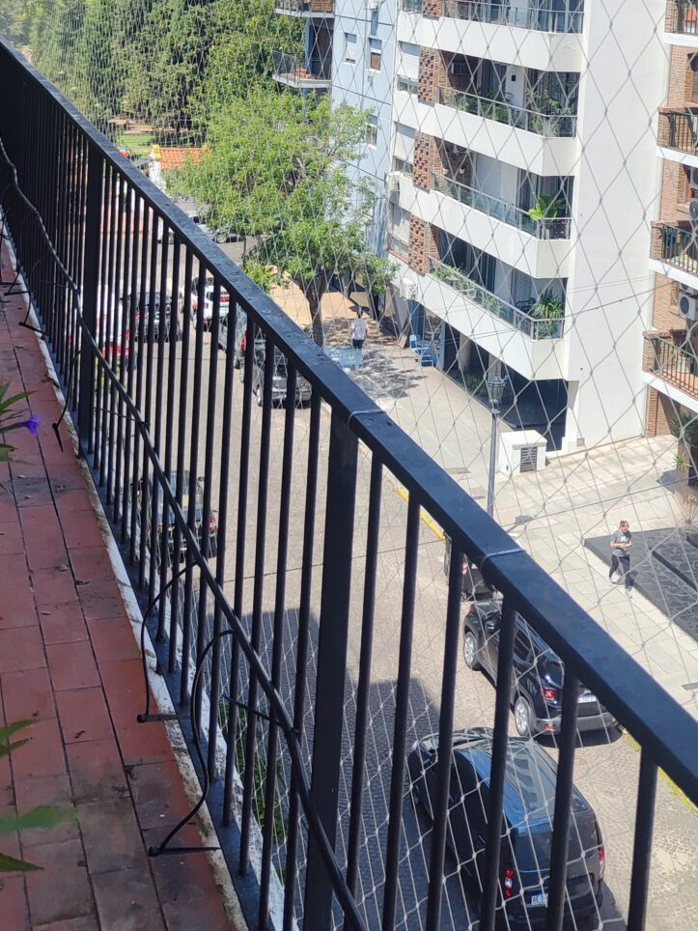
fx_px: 1371
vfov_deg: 35.3
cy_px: 97
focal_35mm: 51
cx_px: 471
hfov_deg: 28.4
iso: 50
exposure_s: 1/2310
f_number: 1.88
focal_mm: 5.59
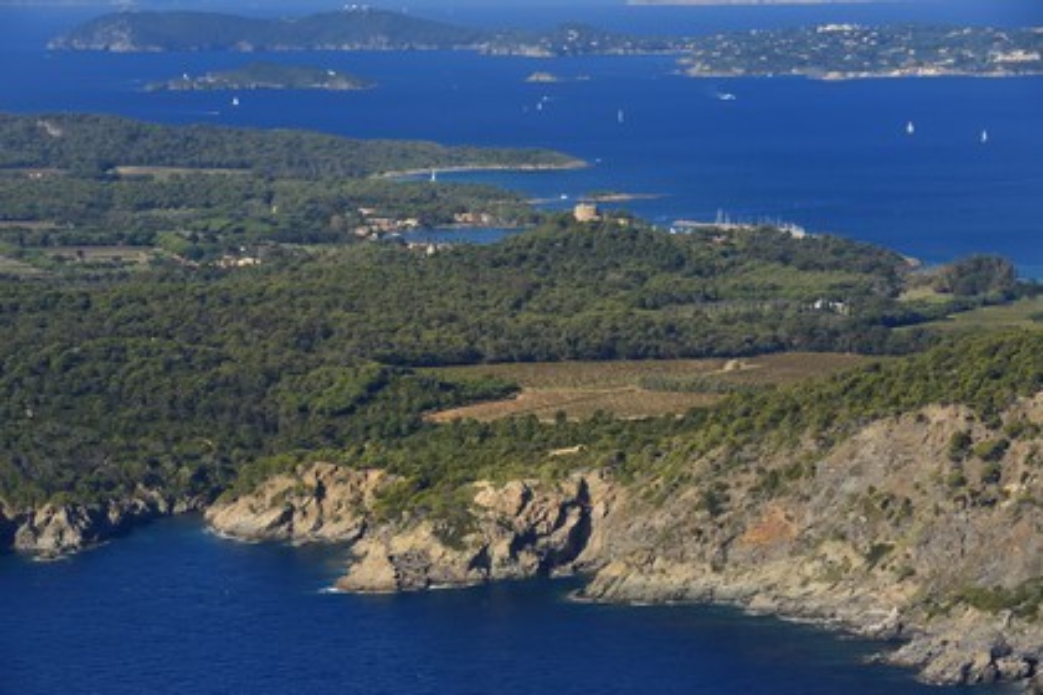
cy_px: 348
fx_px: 3911
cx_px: 522
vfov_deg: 10.2
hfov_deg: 15.2
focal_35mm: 135
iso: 800
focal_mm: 135
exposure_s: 1/1600
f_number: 10
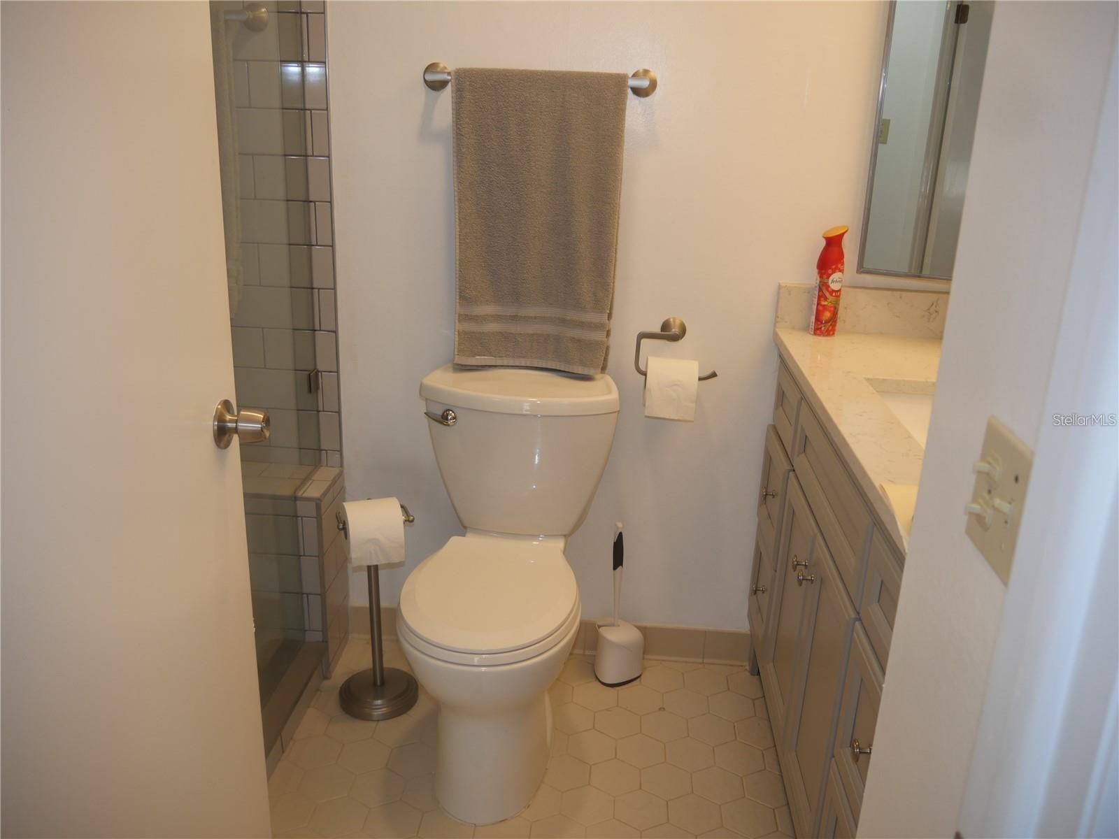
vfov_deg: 49.7
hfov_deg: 63.4
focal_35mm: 28
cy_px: 420
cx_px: 560
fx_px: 905
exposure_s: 1/60
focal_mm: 14
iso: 250
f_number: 3.5
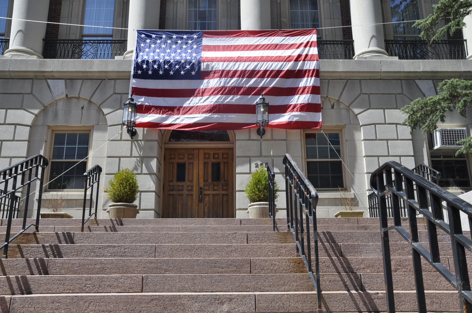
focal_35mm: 33
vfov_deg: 39.9
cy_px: 156
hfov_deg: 57.3
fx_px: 432
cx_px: 236
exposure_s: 1/125
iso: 200
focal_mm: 22
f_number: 11
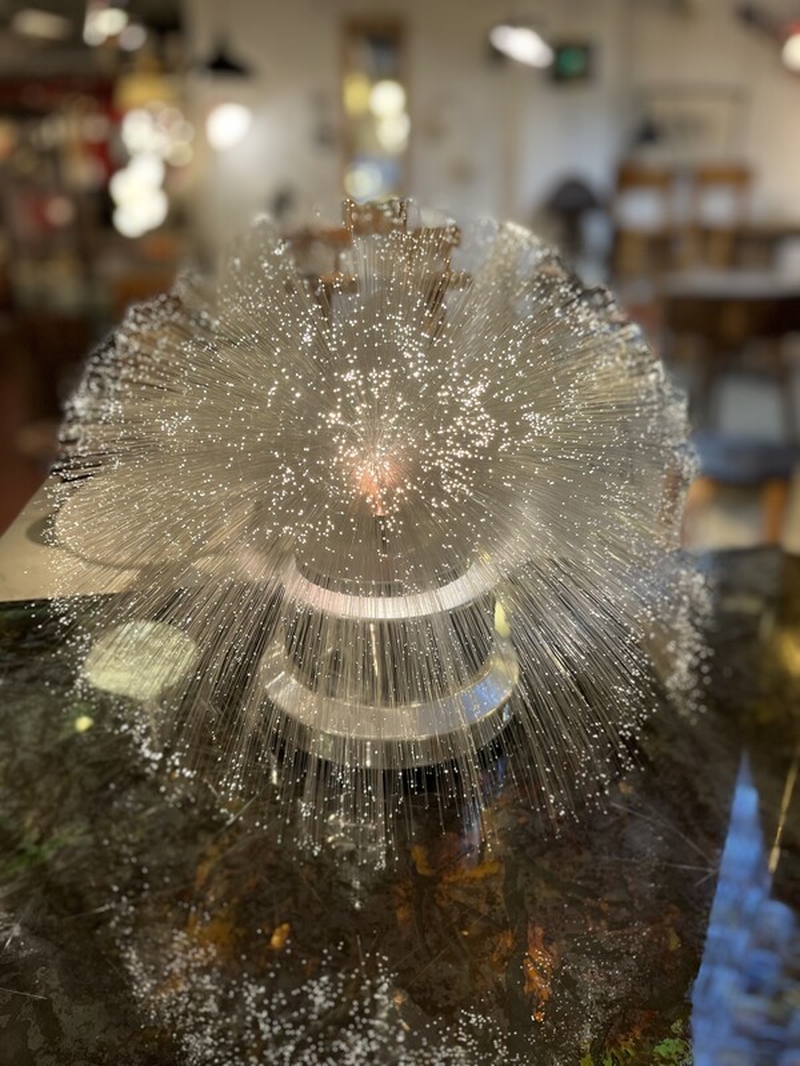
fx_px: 801
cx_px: 400
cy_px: 533
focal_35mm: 26
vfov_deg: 67.3
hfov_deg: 53.1
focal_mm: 5.1
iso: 125
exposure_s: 1/100
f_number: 1.6
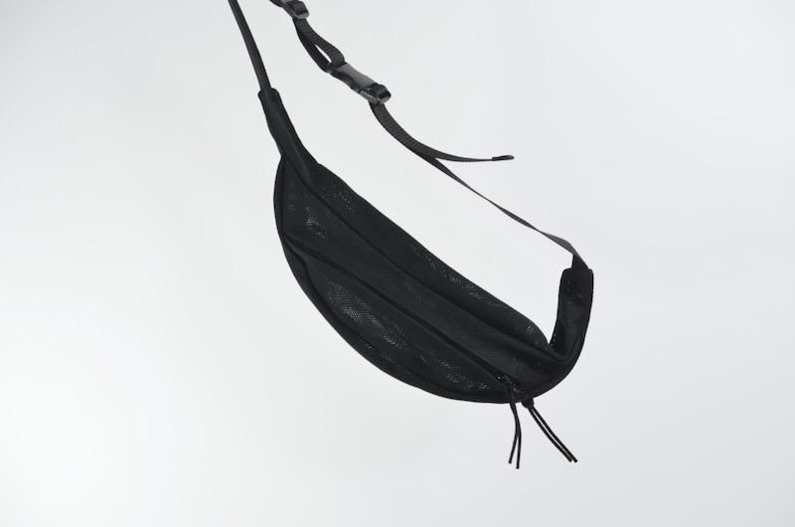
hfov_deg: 33.5
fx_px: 1322
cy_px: 264
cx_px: 398
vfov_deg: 22.5
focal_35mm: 60
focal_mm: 40
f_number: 5
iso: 800
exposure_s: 1/100
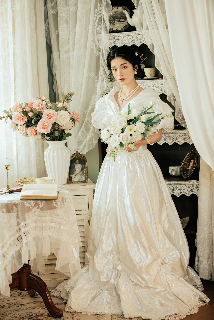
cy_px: 160
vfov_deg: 29.2
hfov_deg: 19.7
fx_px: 615
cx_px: 107
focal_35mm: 69
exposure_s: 1/200
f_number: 2.8
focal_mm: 70
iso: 640
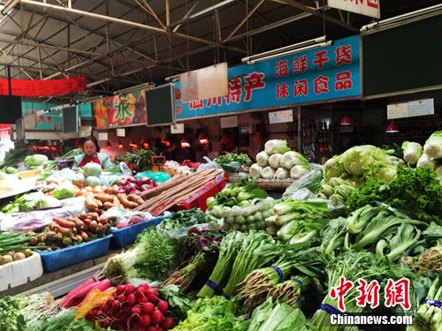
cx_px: 221
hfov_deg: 61.7
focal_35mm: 29
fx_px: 370
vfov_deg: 48.2
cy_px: 166
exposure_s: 1/33
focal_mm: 4.15
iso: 40
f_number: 2.2
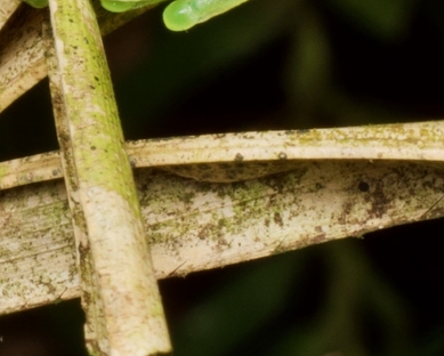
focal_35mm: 343
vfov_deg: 4.5
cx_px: -6
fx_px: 4512
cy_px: -70
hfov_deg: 5.6
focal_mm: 60
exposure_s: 1/60
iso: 400
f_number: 16
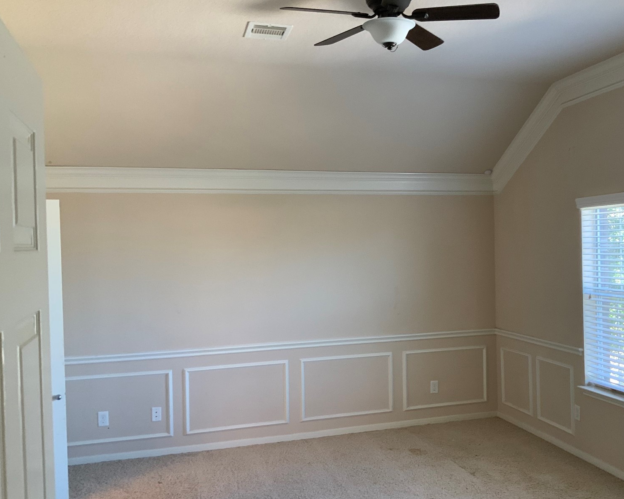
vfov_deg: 38.2
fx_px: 720
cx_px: 420
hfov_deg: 46.1
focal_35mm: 39
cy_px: 261
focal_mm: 3
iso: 64
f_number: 1.8
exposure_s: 1/60
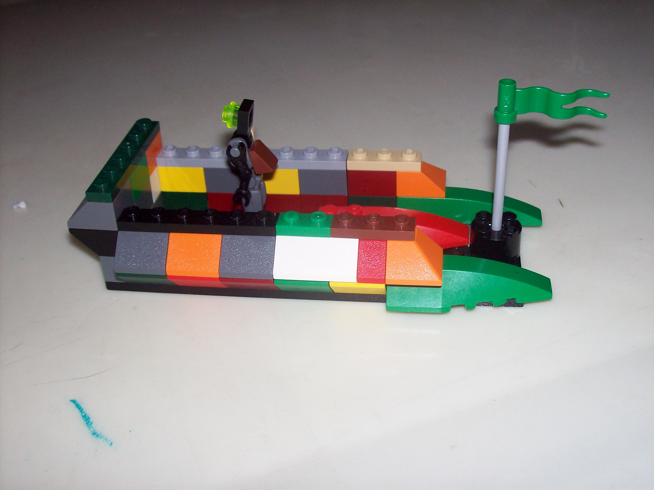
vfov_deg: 32.2
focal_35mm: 45
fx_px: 850
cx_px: 327
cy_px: 245
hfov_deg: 42.1
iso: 80
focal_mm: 7.6
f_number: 3
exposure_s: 1/73.1
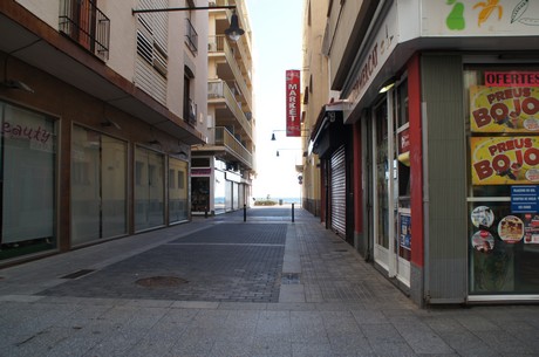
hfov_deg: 67.5
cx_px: 270
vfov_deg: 47.8
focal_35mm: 27
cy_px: 178
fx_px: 404
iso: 100
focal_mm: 18
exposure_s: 1/80
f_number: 5.6
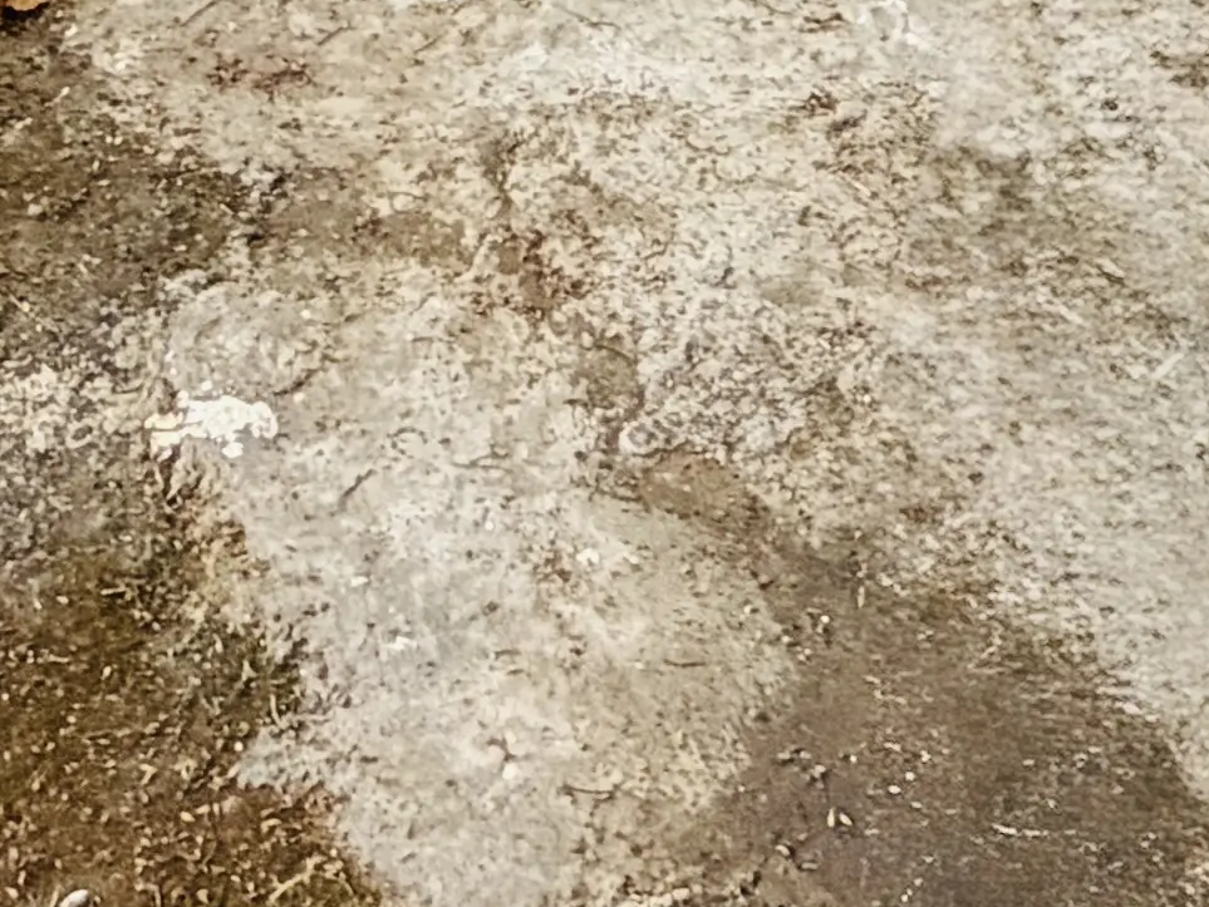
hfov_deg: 23.5
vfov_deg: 13.0
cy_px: -1341
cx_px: 763
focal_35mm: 83
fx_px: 2900
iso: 320
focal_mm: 2.22
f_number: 2.2
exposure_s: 1/121
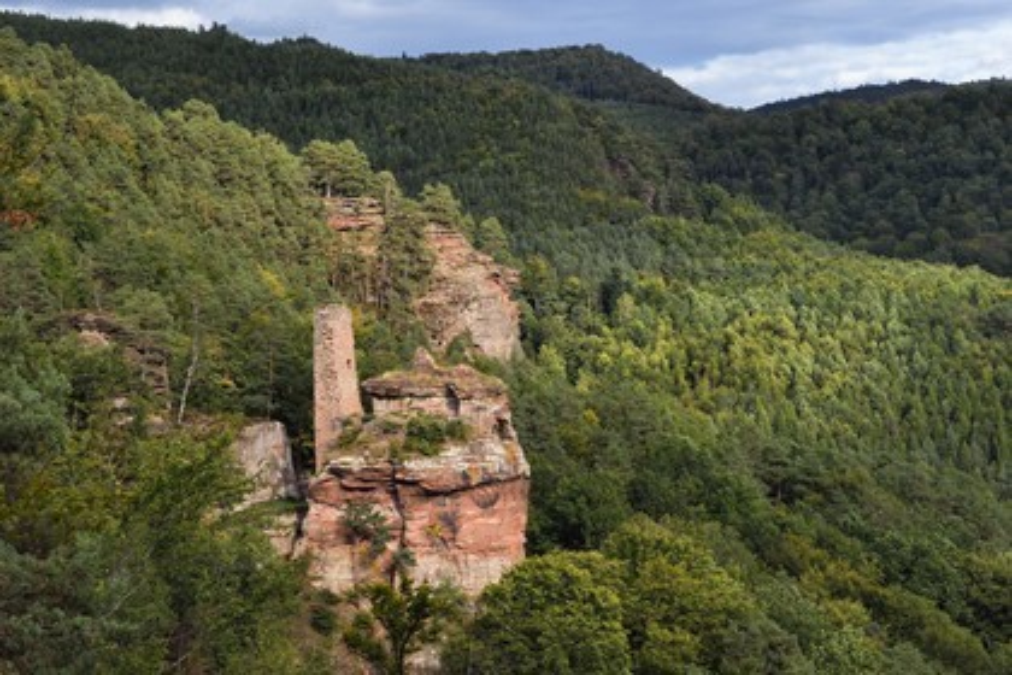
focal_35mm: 112
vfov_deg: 12.2
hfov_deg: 18.3
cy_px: 338
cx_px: 506
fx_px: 3148
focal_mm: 112
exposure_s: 1/250
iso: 800
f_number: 18
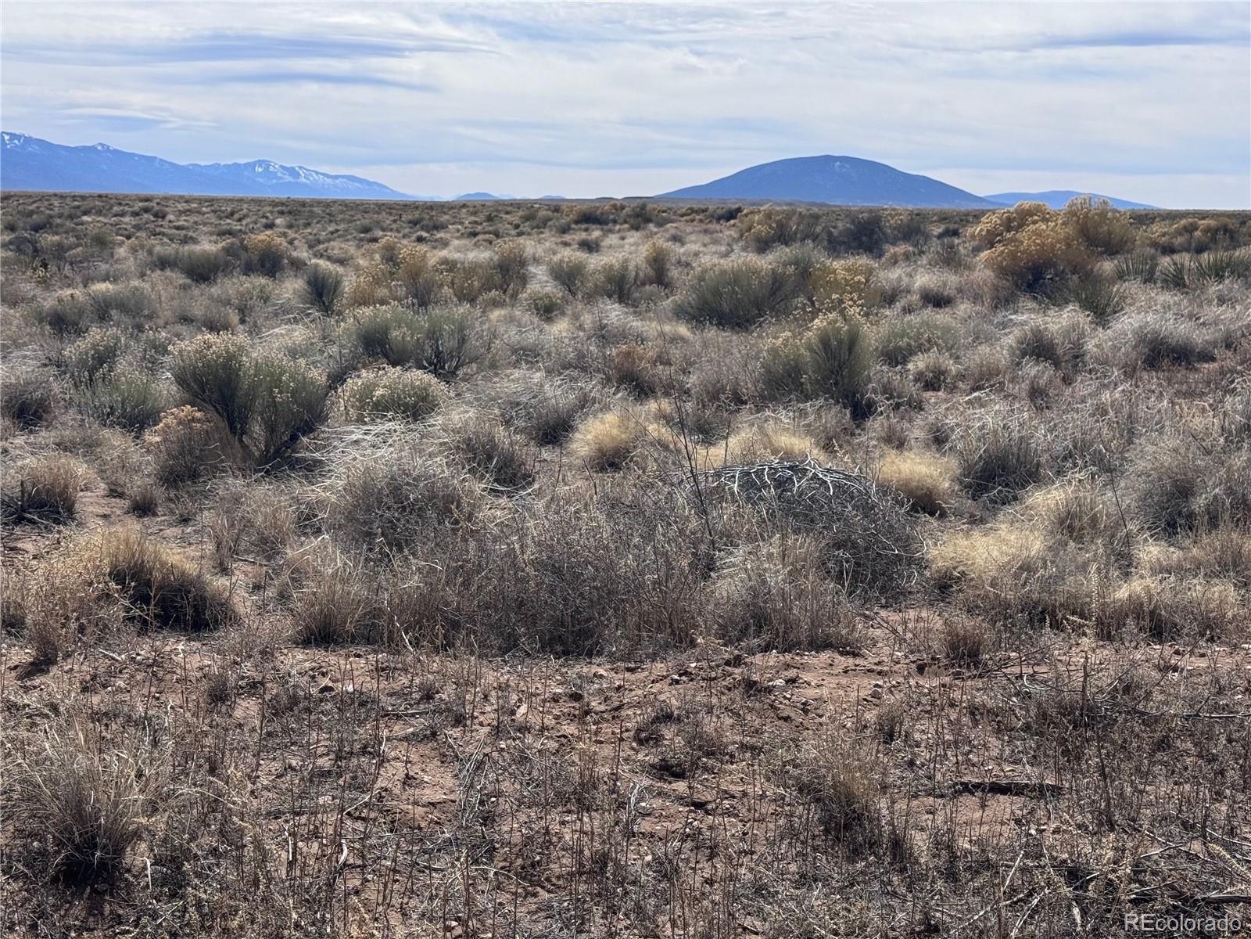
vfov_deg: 30.3
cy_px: 470
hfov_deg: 39.7
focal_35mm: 48
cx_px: 626
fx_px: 1735
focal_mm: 6.76
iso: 64
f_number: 1.78
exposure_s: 1/6410
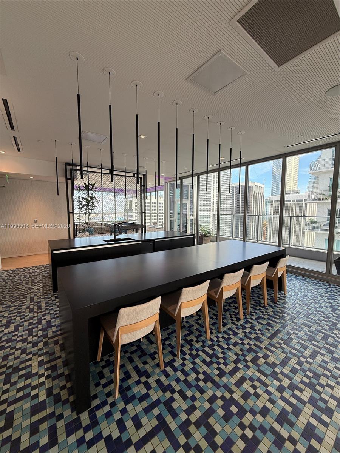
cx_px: 170
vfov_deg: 102.1
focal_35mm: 14
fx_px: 183
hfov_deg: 85.7
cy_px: 226
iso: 80
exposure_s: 1/120
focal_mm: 2.22
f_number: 2.2
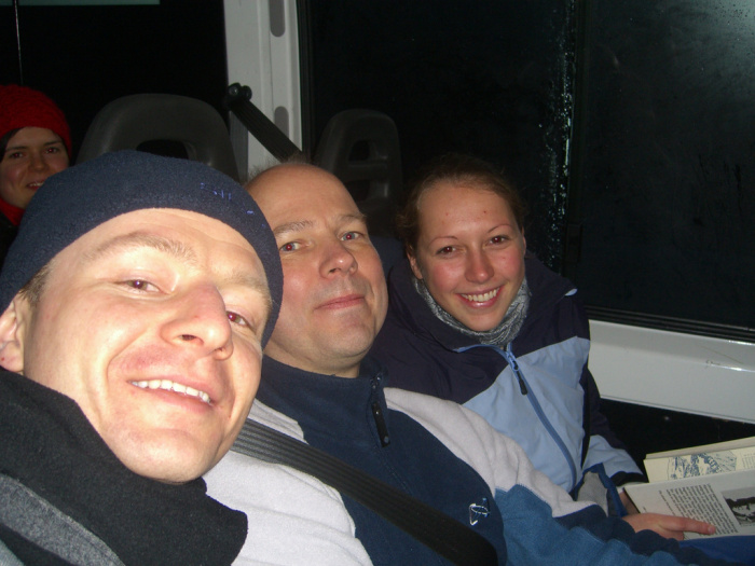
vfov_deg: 37.7
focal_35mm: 38
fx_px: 829
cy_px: 283
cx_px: 378
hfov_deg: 49.0
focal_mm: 7.9
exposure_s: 1/60
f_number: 2.8
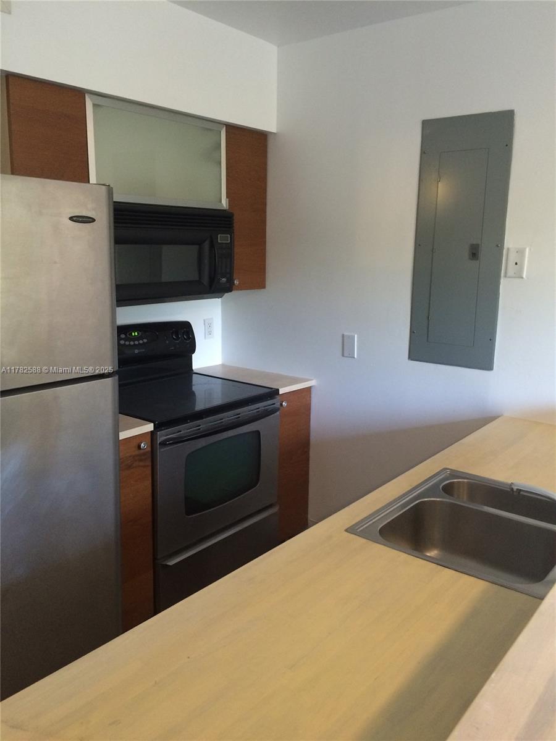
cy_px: 370
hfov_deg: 48.2
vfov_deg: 61.7
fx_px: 621
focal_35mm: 29
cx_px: 278
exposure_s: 1/24
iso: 320
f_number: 2.2
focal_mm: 4.15
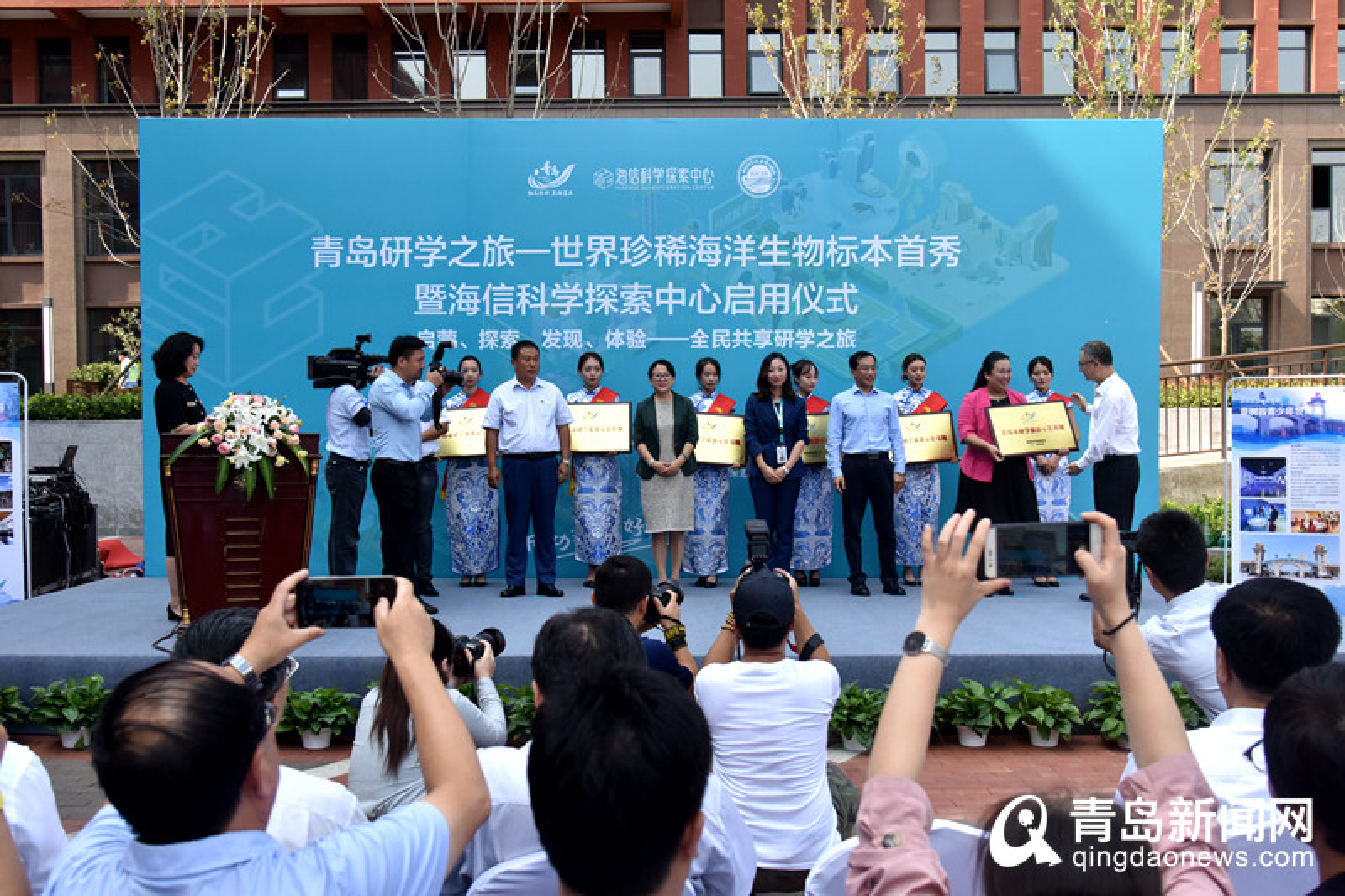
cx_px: 672
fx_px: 1121
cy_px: 448
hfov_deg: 61.9
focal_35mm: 30
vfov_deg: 43.6
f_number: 5
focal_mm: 30
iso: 1000
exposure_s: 1/1600
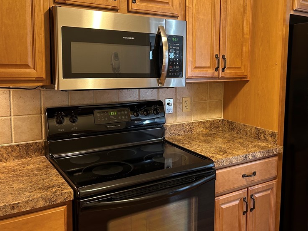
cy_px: 98
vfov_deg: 39.6
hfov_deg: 50.8
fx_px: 320
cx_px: 194
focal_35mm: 36
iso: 250
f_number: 1.5
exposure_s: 1/60
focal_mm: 5.7
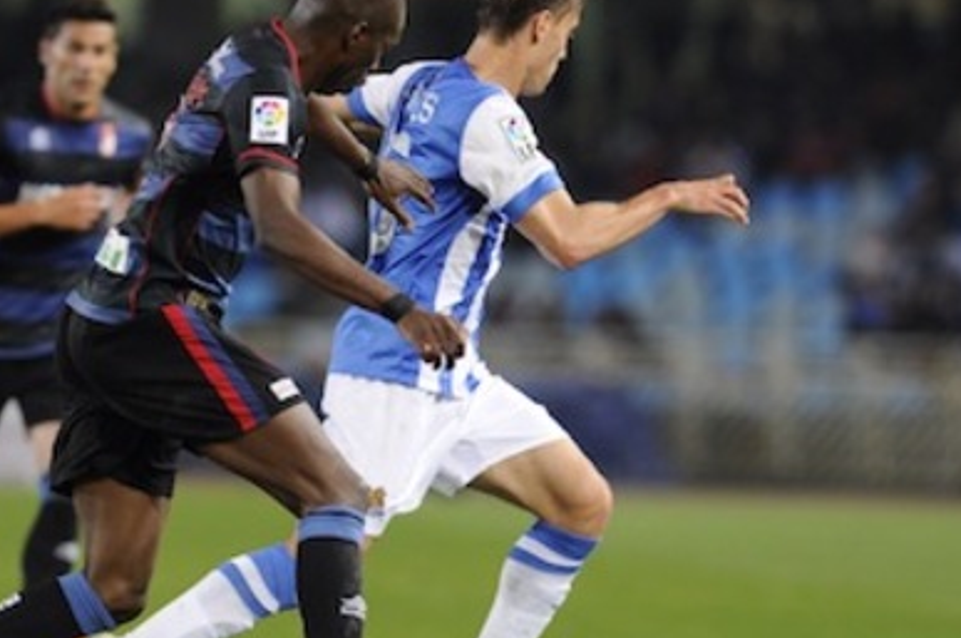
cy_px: 384
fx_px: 15010
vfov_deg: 2.4
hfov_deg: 3.7
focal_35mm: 563
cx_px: 338
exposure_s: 1/800
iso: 3200
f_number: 4
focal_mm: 300
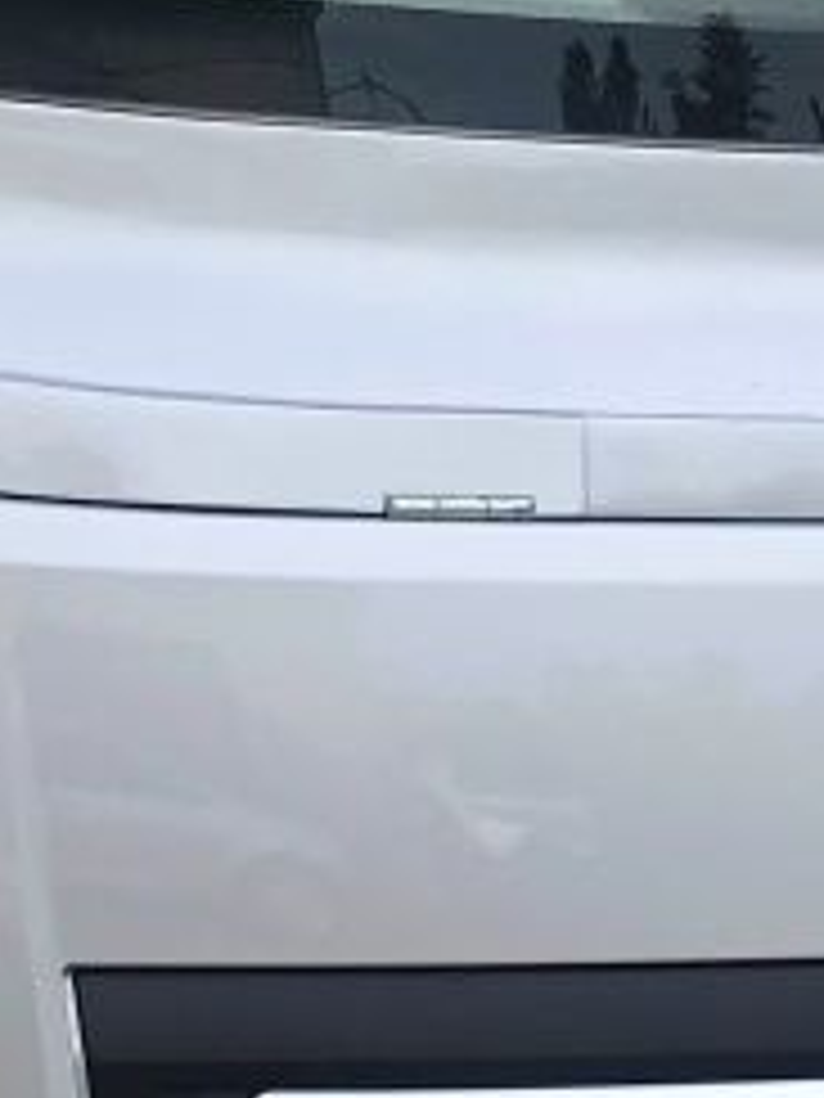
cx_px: 878
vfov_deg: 12.9
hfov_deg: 9.6
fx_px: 4856
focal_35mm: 153
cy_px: 394
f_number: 1.8
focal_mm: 4
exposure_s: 1/917
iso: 20
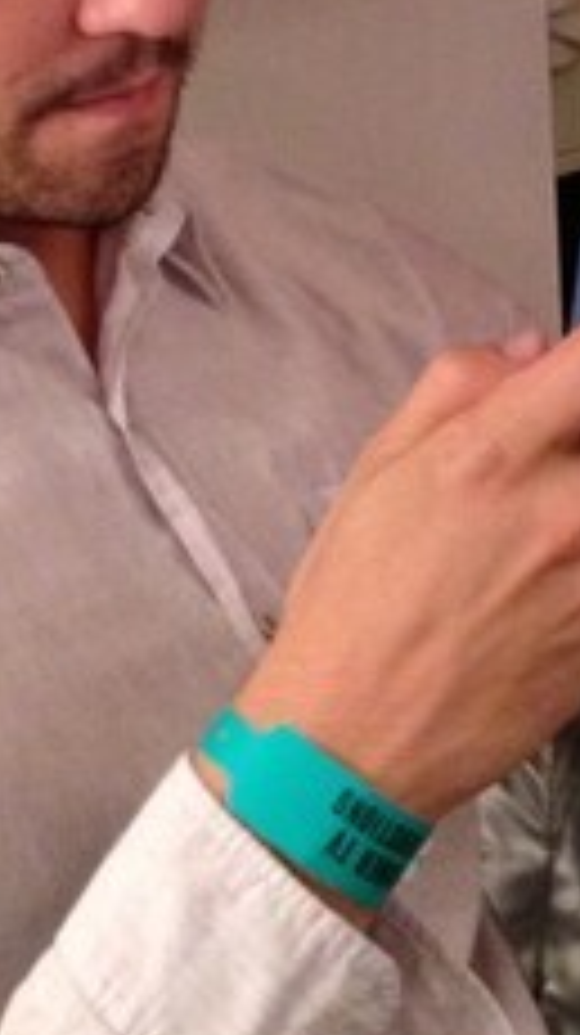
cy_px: -335
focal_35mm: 138
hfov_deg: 8.6
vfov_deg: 14.8
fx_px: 3781
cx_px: 740
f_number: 2.4
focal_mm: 4.28
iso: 250
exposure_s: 1/20
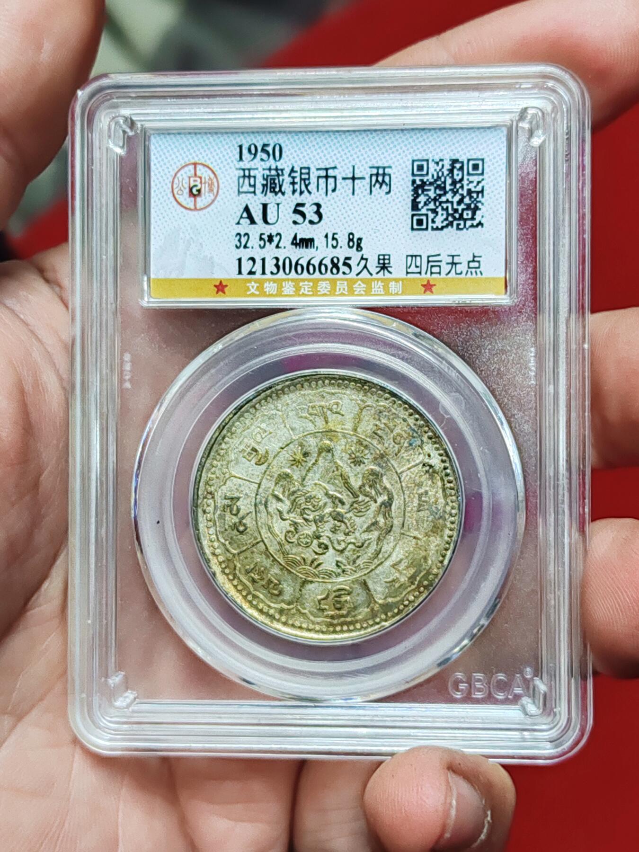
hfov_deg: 27.0
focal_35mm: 54
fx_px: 1329
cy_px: 426
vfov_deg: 35.5
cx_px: 320
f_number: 1.9
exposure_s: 1/50
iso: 1250
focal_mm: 6.12
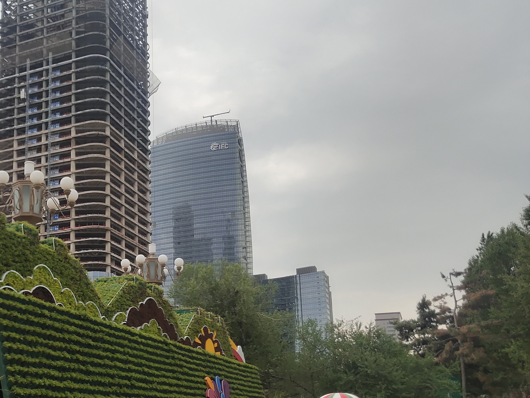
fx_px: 750
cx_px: 84
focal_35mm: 49
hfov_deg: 37.1
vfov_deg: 29.4
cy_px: 281
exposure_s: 1/1155
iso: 50
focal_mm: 4.27
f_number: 1.8
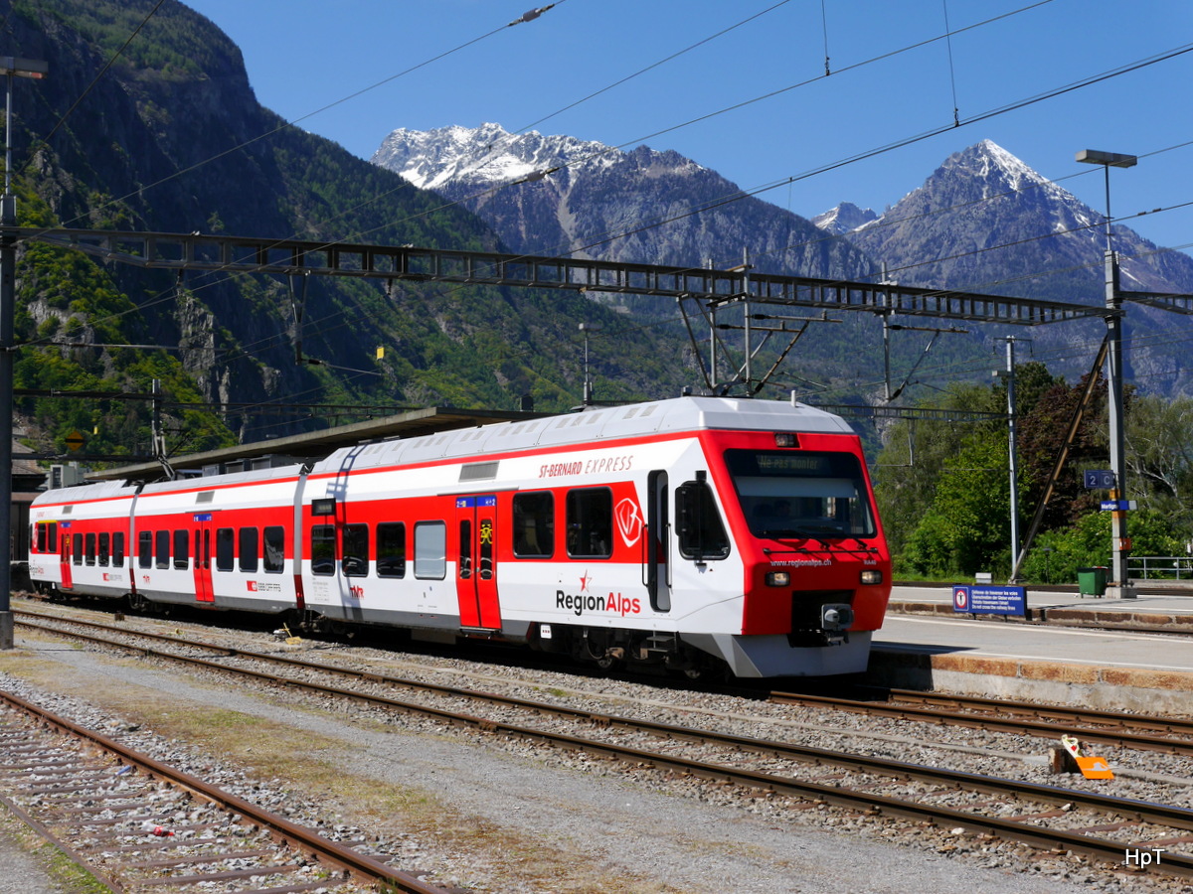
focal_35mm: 48
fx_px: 1654
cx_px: 596
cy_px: 447
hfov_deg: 39.7
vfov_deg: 30.3
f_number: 9
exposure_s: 1/400
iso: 160
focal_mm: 24
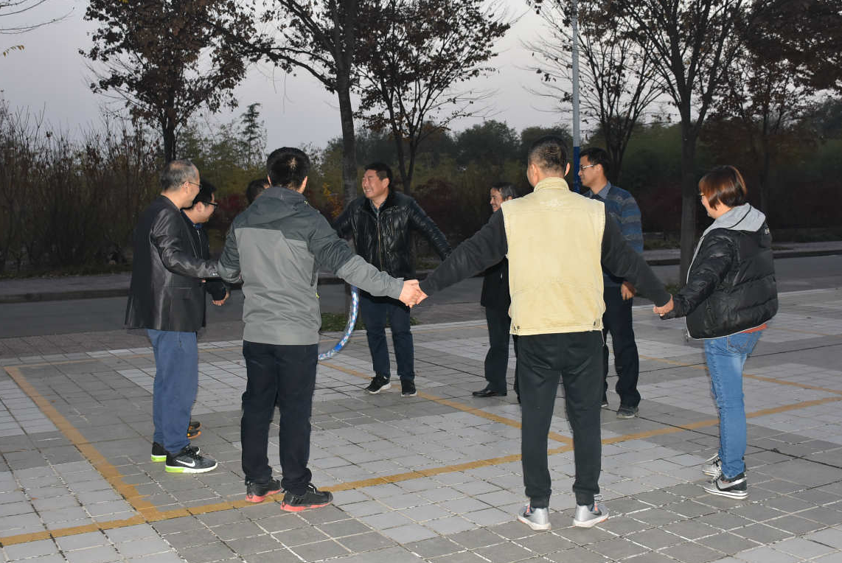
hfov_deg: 46.4
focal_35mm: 42
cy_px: 216
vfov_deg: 31.8
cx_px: 415
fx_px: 983
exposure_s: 1/60
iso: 560
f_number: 4.5
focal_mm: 20
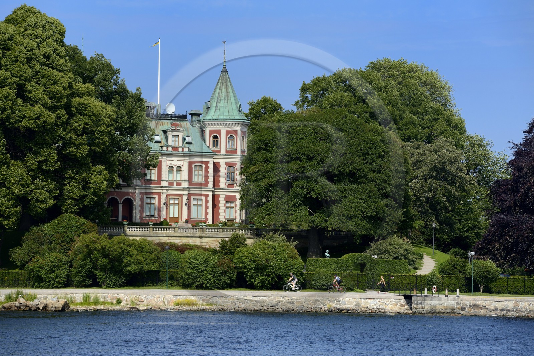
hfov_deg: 10.6
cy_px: 178
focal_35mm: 195
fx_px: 2892
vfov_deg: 7.0
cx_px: 267
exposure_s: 1/500
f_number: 10
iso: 200
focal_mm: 195
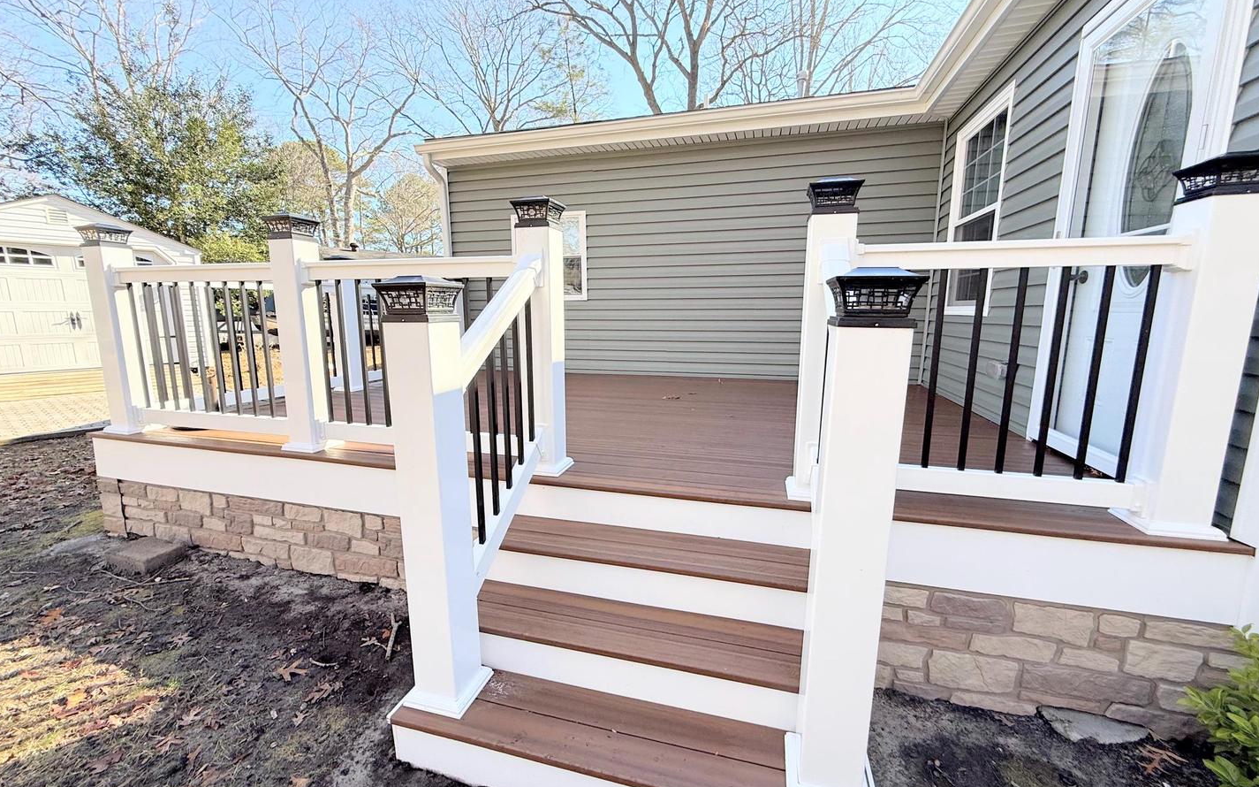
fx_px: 515
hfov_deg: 101.5
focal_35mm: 15
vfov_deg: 74.8
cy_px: 396
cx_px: 626
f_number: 2.2
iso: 64
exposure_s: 1/445
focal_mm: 2.22
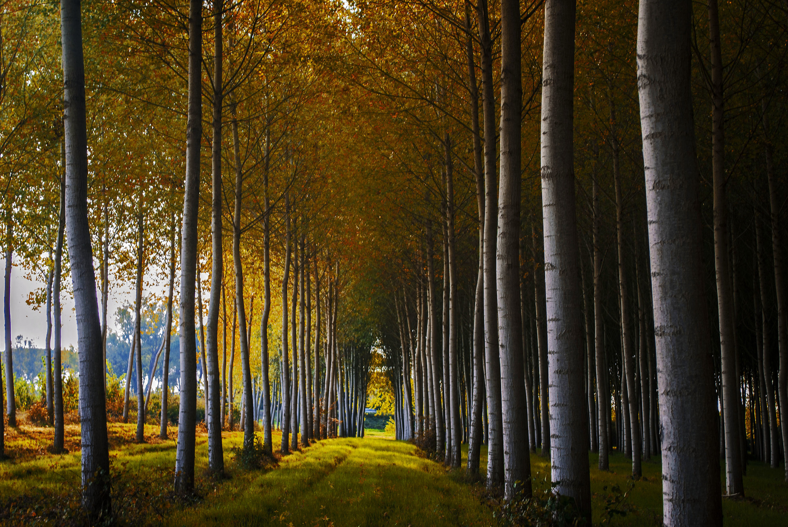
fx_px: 1446
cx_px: 394
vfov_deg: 20.7
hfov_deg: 30.5
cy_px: 264
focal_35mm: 66
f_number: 5.3
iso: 100
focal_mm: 44
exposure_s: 1/10
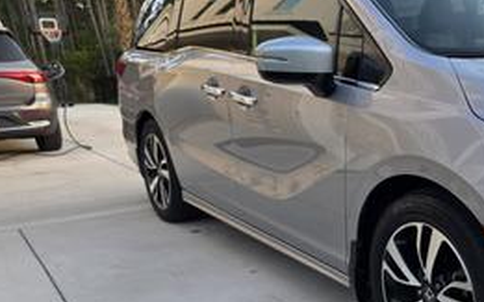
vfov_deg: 26.8
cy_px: 246
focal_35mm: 47
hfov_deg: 39.8
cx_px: 428
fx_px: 620
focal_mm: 6.3
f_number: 1.7
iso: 125
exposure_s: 1/180
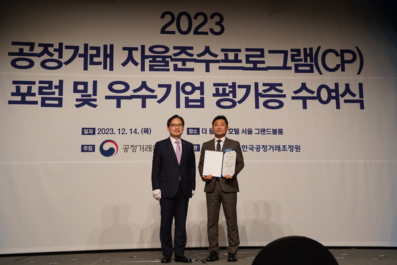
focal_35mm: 43
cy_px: 132
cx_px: 198
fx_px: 474
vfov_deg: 31.2
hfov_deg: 45.4
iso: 1000
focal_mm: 43
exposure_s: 1/50
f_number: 7.1
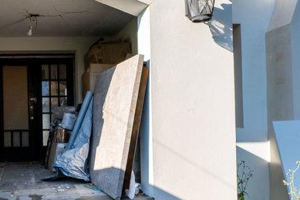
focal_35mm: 36
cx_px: 43
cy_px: 120
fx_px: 300
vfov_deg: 36.7
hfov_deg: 48.8
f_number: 8
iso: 800
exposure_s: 1/6400
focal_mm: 14
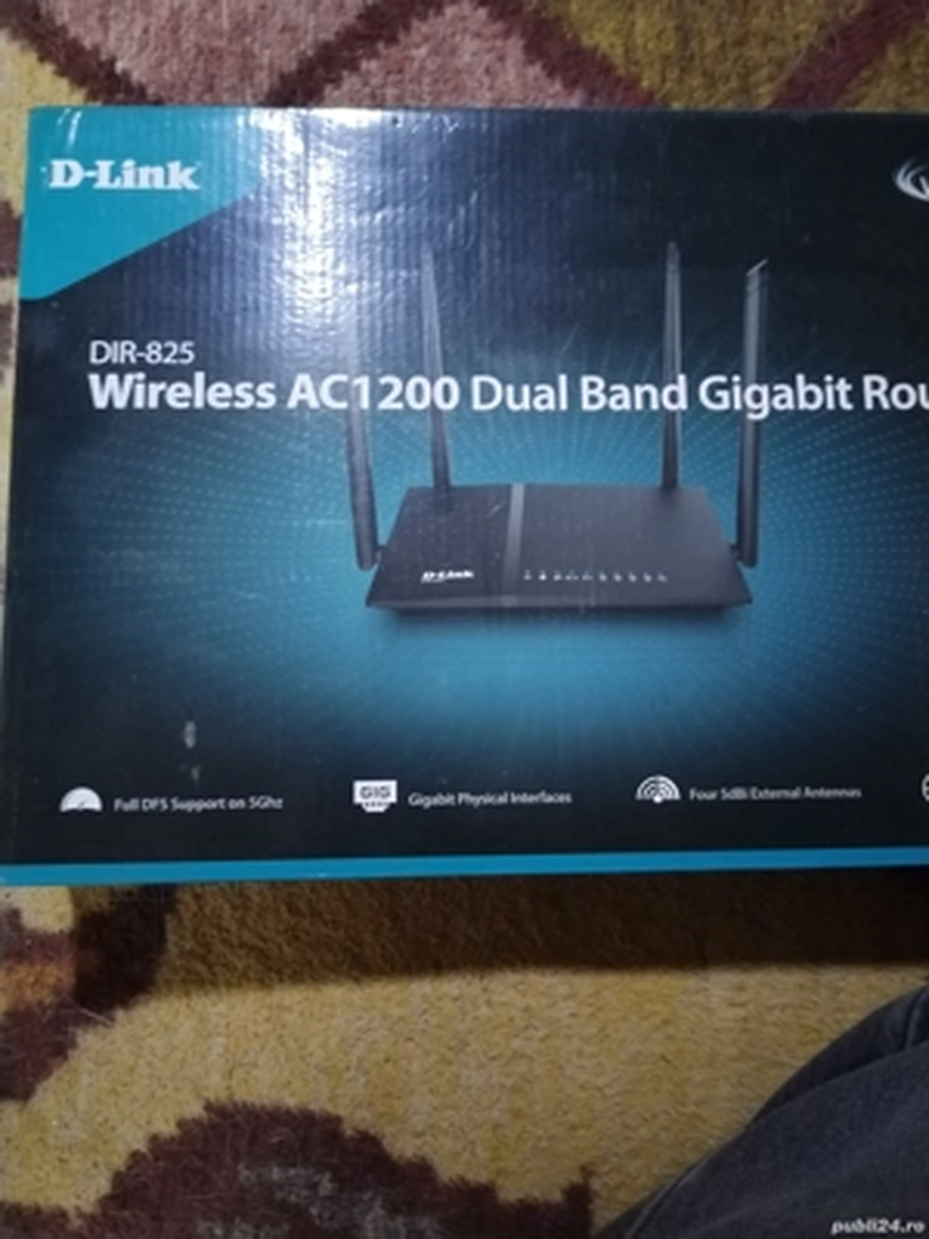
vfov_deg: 67.3
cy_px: 620
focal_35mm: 26
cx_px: 464
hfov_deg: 53.1
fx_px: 930
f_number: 1.8
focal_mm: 4.75
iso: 1801
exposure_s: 1/20
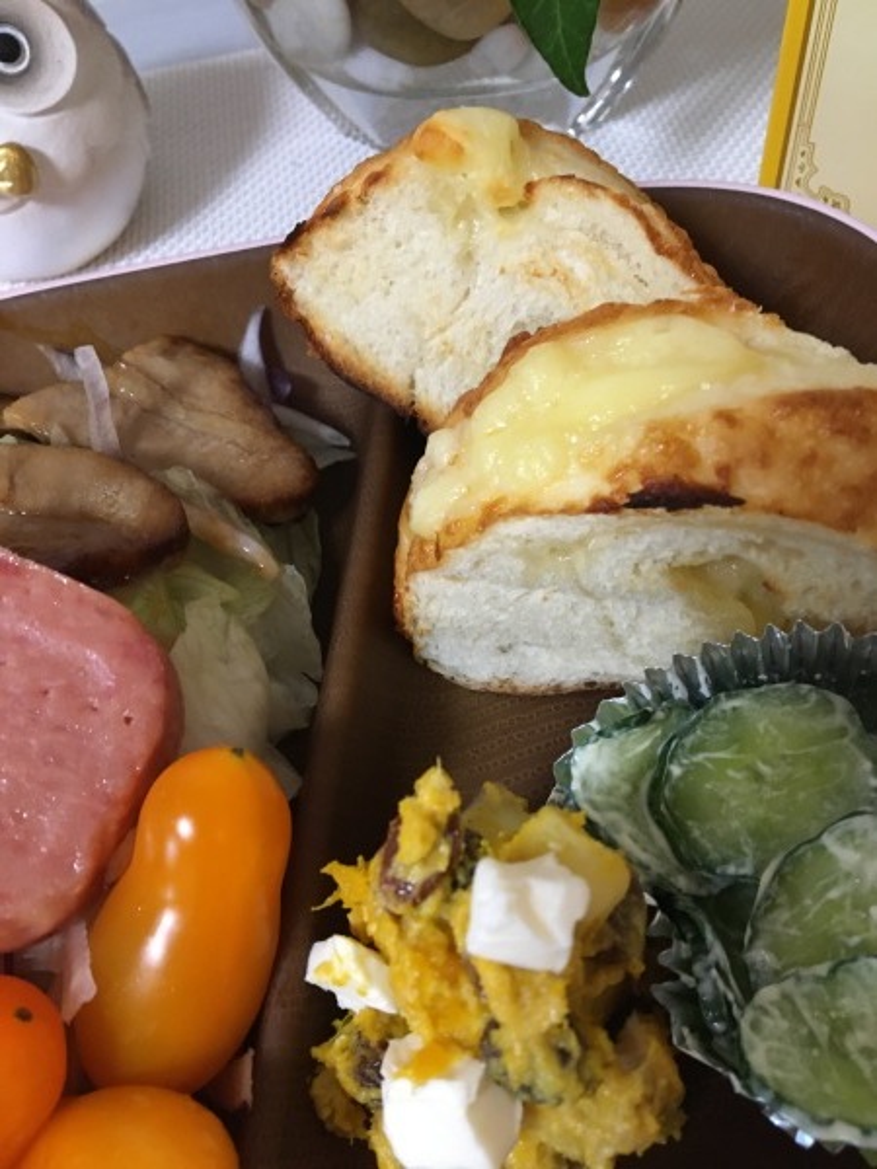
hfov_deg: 48.2
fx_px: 980
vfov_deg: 61.7
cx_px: 438
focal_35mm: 29
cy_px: 584
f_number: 2.2
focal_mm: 4.15
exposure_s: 1/24
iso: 200
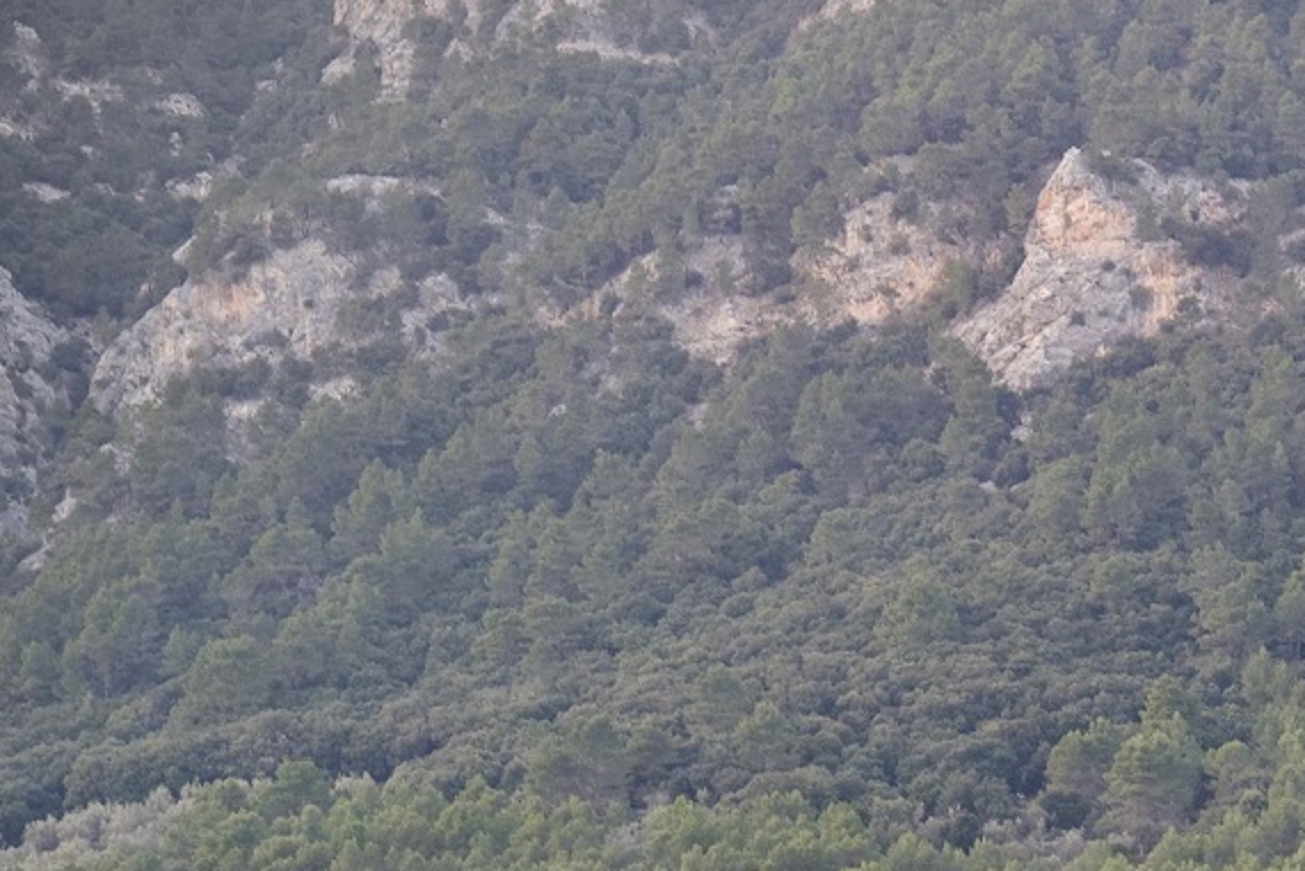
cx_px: 1202
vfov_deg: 8.1
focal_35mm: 168
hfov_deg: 12.1
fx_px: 6091
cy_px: 1049
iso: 1000
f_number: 7.1
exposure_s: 1/60
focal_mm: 64
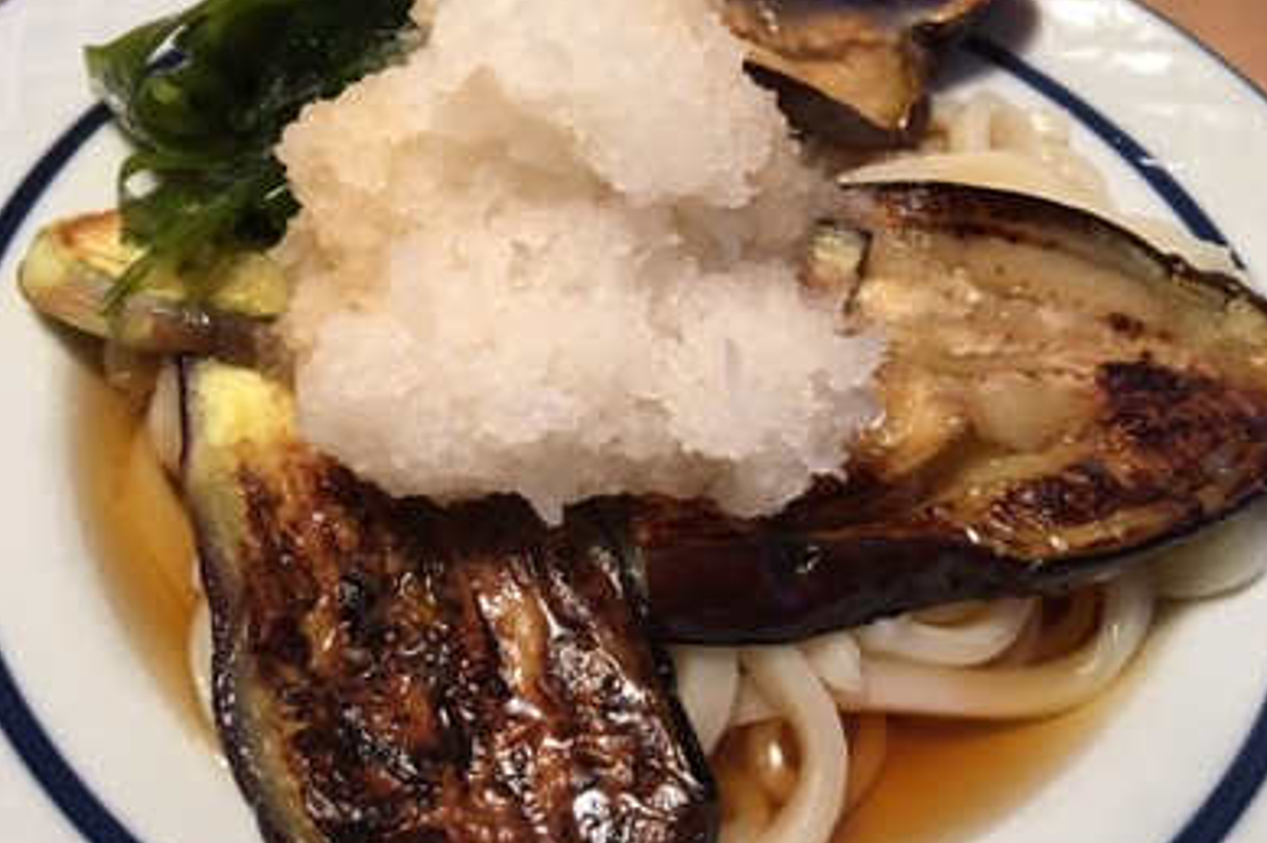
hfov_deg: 60.3
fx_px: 1091
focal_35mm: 31
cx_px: 625
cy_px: 410
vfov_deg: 42.3
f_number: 2.2
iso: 80
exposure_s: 1/15
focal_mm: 4.15
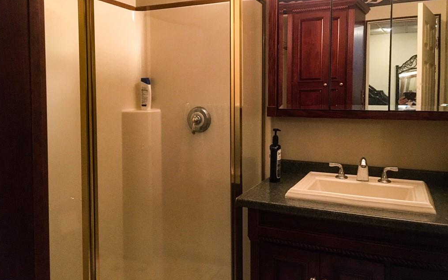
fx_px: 379
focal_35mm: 31
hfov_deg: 61.2
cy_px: 114
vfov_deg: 40.5
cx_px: 222
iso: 320
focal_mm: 4.15
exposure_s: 1/15
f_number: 2.2
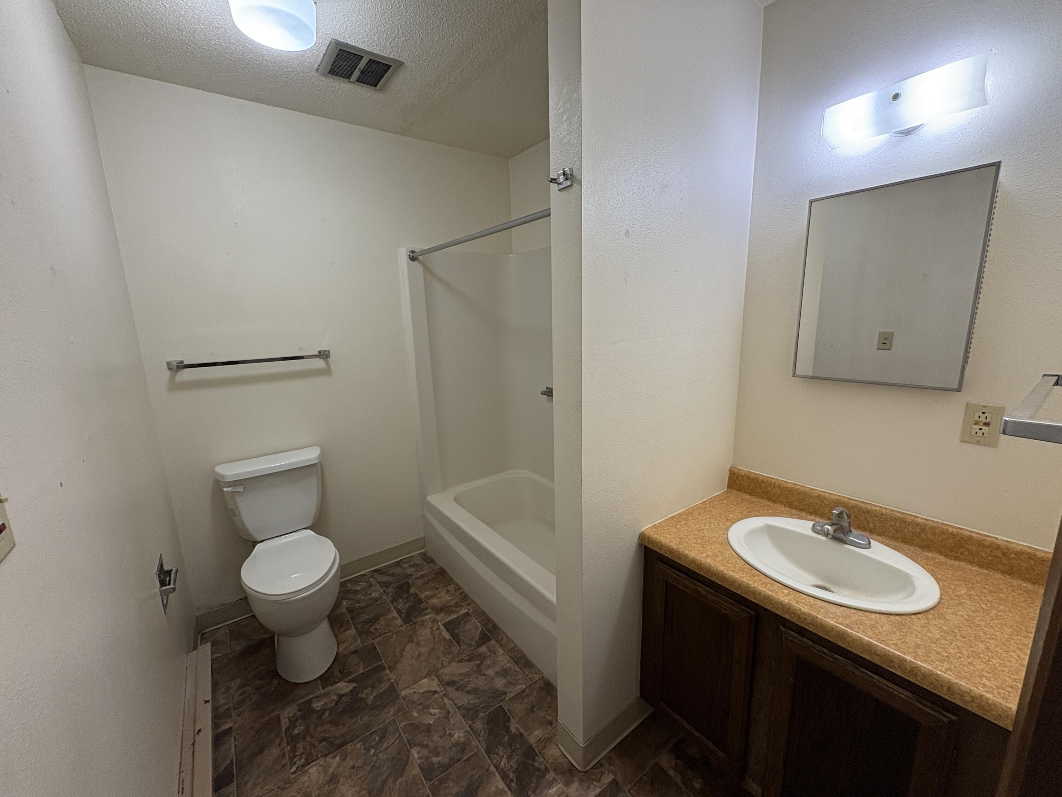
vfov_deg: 85.7
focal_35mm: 14
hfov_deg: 102.1
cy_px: 398
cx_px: 531
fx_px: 430
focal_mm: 2.22
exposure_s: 1/60
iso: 160
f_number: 2.2
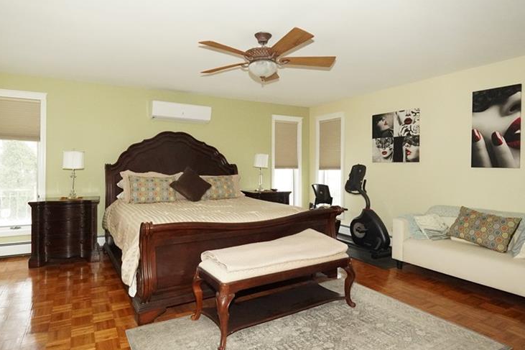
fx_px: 306
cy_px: 162
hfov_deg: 81.0
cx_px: 238
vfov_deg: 59.4
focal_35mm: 21
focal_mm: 10
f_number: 4.5
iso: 6400
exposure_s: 1/125
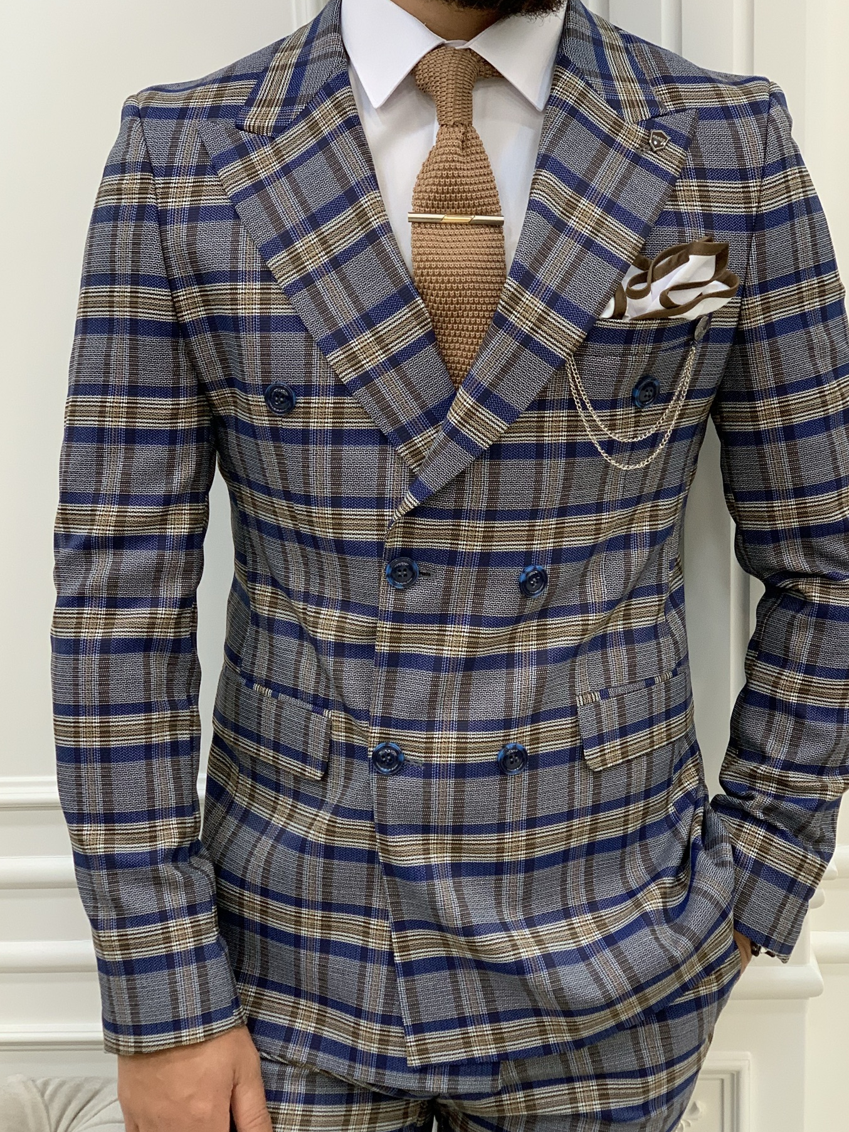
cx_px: 462
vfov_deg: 32.7
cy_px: 578
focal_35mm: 59
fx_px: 1929
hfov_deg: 24.8
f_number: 2.4
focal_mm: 6
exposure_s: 1/122
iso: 80
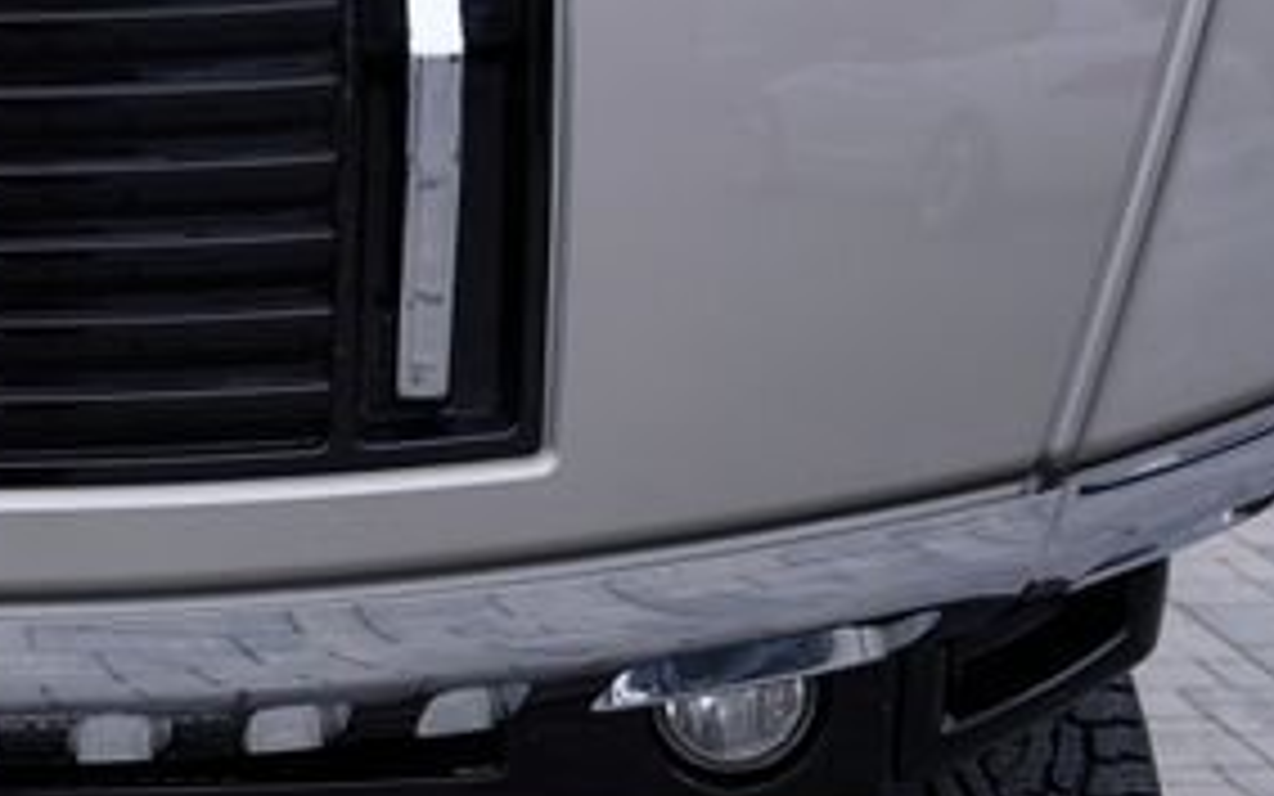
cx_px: -68
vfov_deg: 12.2
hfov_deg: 18.8
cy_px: 232
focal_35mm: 107
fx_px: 3716
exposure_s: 1/80
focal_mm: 29
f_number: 4.5
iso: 100
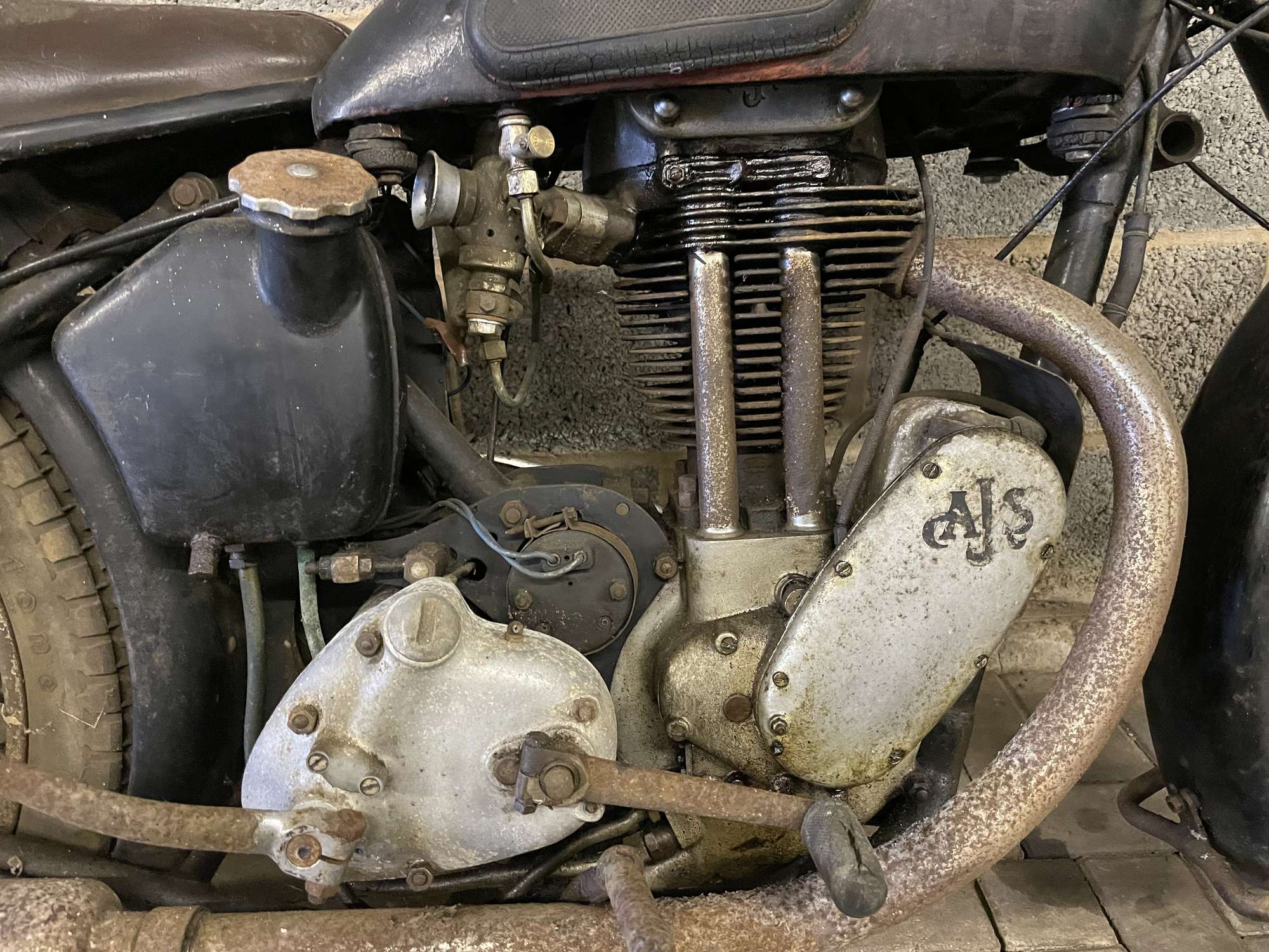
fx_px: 953
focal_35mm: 26
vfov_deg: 53.1
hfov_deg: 67.3
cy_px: 476
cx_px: 634
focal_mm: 4.2
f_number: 1.6
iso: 640
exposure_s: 1/25
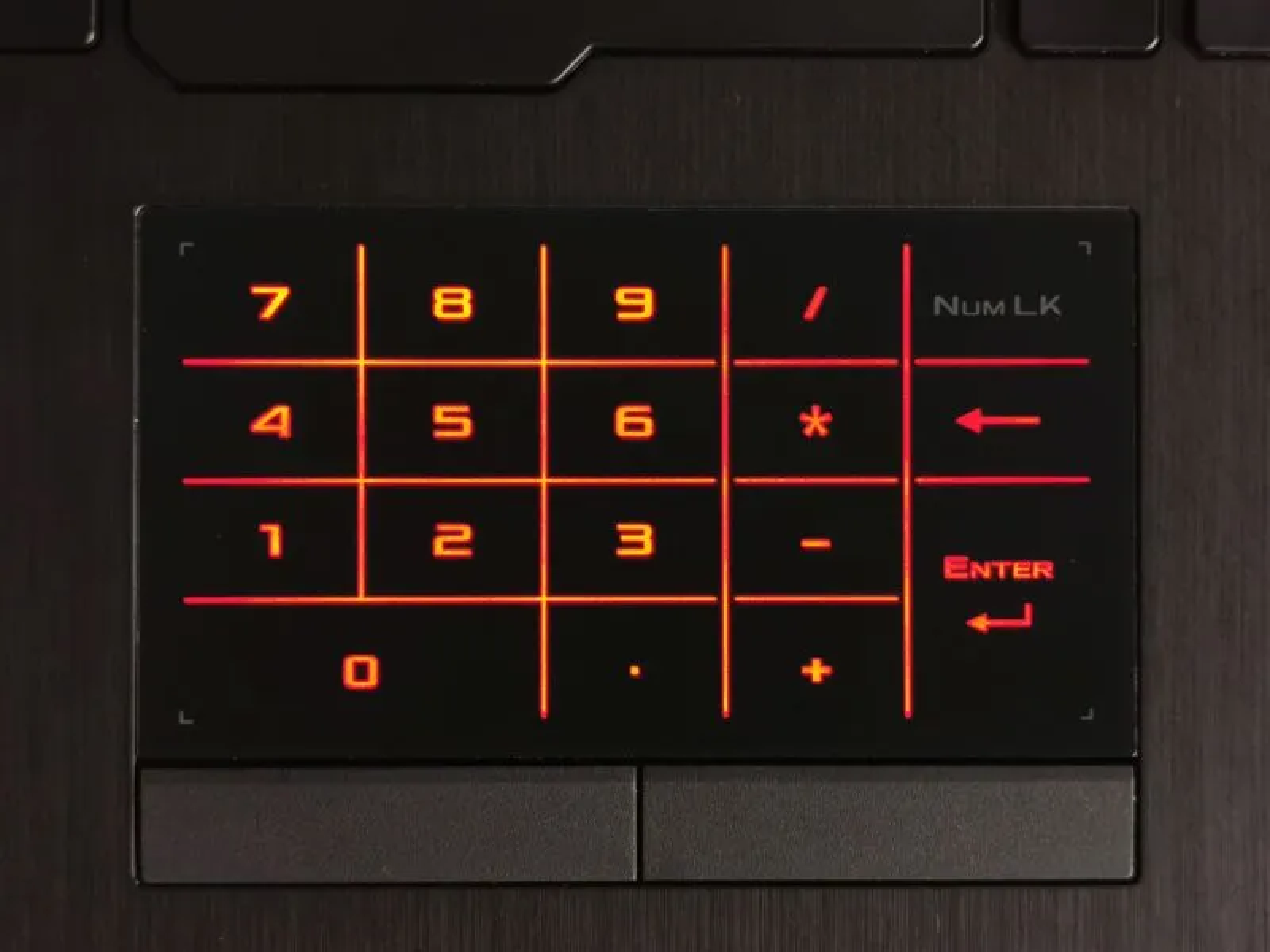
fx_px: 2421
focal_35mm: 66
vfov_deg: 22.3
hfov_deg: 29.4
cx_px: 635
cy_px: 476
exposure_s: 1/60
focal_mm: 5.56
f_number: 1.6
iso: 160
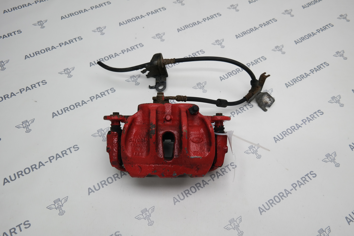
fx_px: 265
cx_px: 177
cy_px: 118
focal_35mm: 27
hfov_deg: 67.4
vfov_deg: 47.9
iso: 100
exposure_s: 1/80
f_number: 3.5
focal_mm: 18
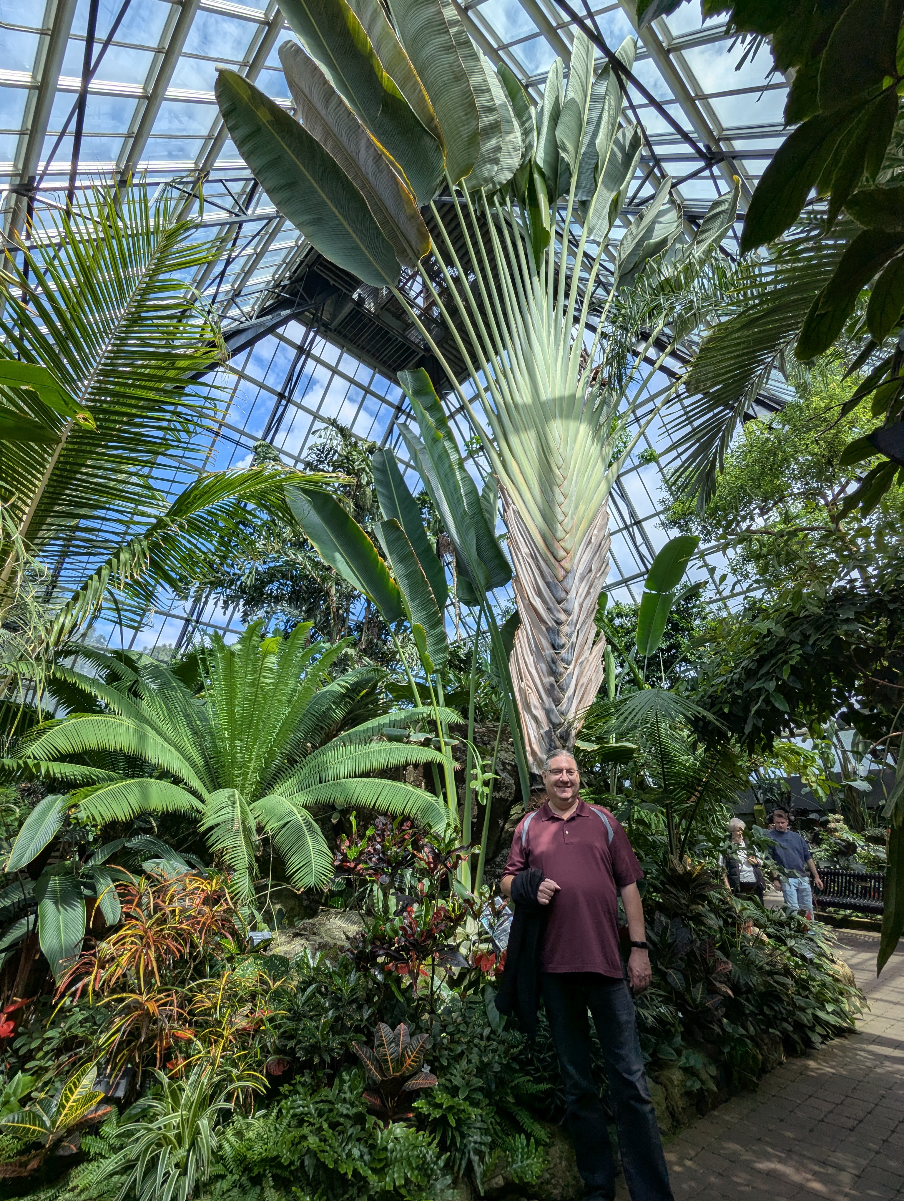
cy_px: 600
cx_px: 452
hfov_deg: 78.2
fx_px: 556
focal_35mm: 16
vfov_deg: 94.4
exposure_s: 1/861
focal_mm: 2.35
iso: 41
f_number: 2.2
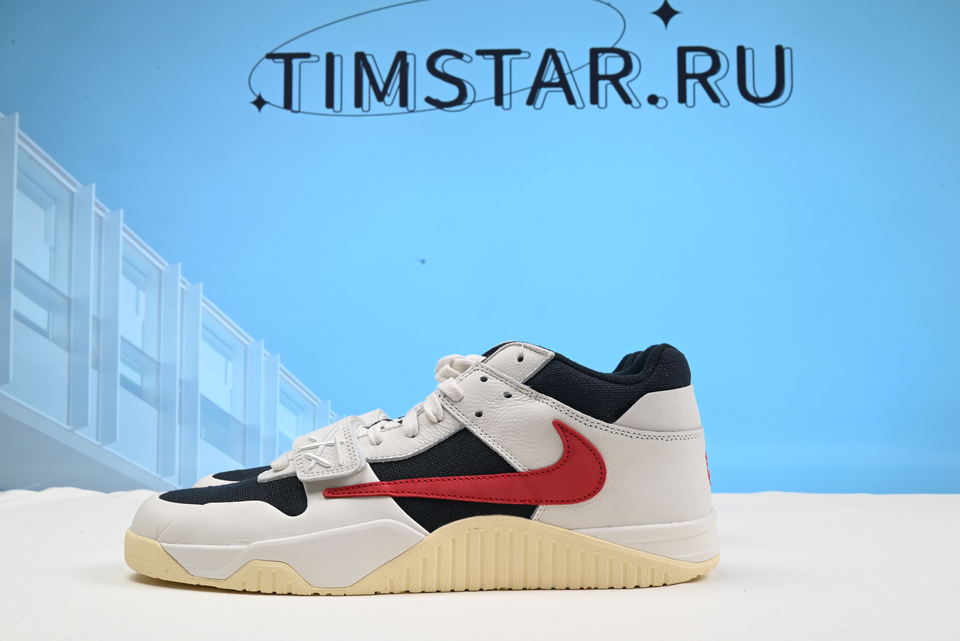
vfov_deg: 33.4
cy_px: 320
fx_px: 1067
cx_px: 480
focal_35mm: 40
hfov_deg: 48.4
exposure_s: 1/2.5
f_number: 16
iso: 100
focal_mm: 40
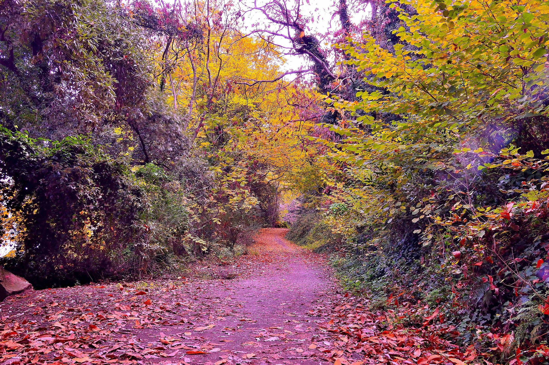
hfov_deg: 57.3
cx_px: 274
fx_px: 503
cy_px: 182
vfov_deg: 39.9
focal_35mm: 33
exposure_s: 2
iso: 400
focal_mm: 22
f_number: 10
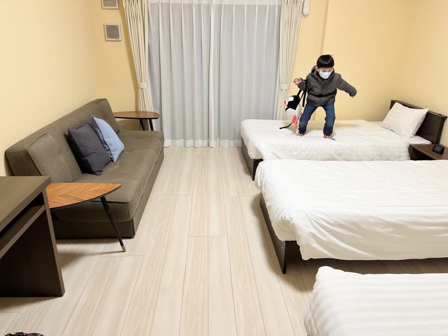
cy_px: 168
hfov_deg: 67.3
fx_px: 336
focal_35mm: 26
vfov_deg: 53.1
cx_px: 224
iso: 80
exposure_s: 1/60
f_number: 1.6
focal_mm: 5.1
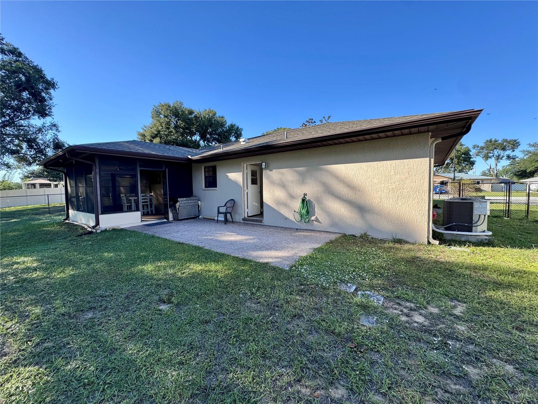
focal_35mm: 14
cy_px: 202
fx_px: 218
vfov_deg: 85.7
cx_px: 269
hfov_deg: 102.1
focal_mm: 2.22
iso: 40
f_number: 2.2
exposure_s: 1/552
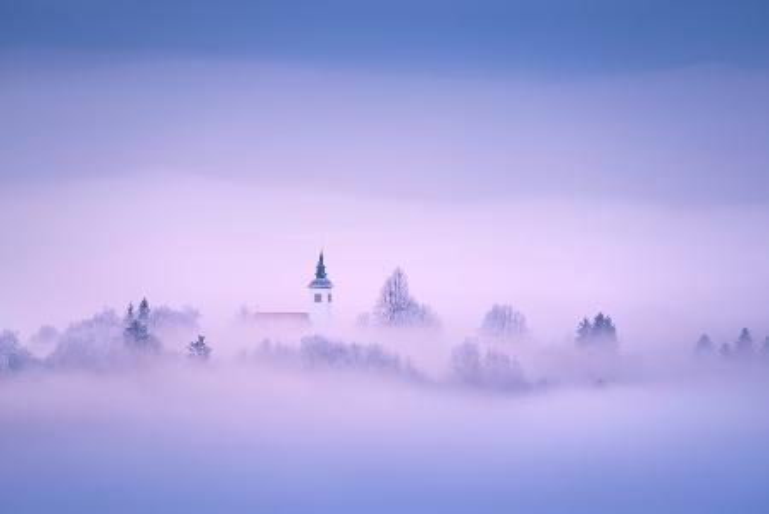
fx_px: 10691
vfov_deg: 2.8
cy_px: 257
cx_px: 384
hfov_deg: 4.1
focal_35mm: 500
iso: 200
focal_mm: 500
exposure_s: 1/180
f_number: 8
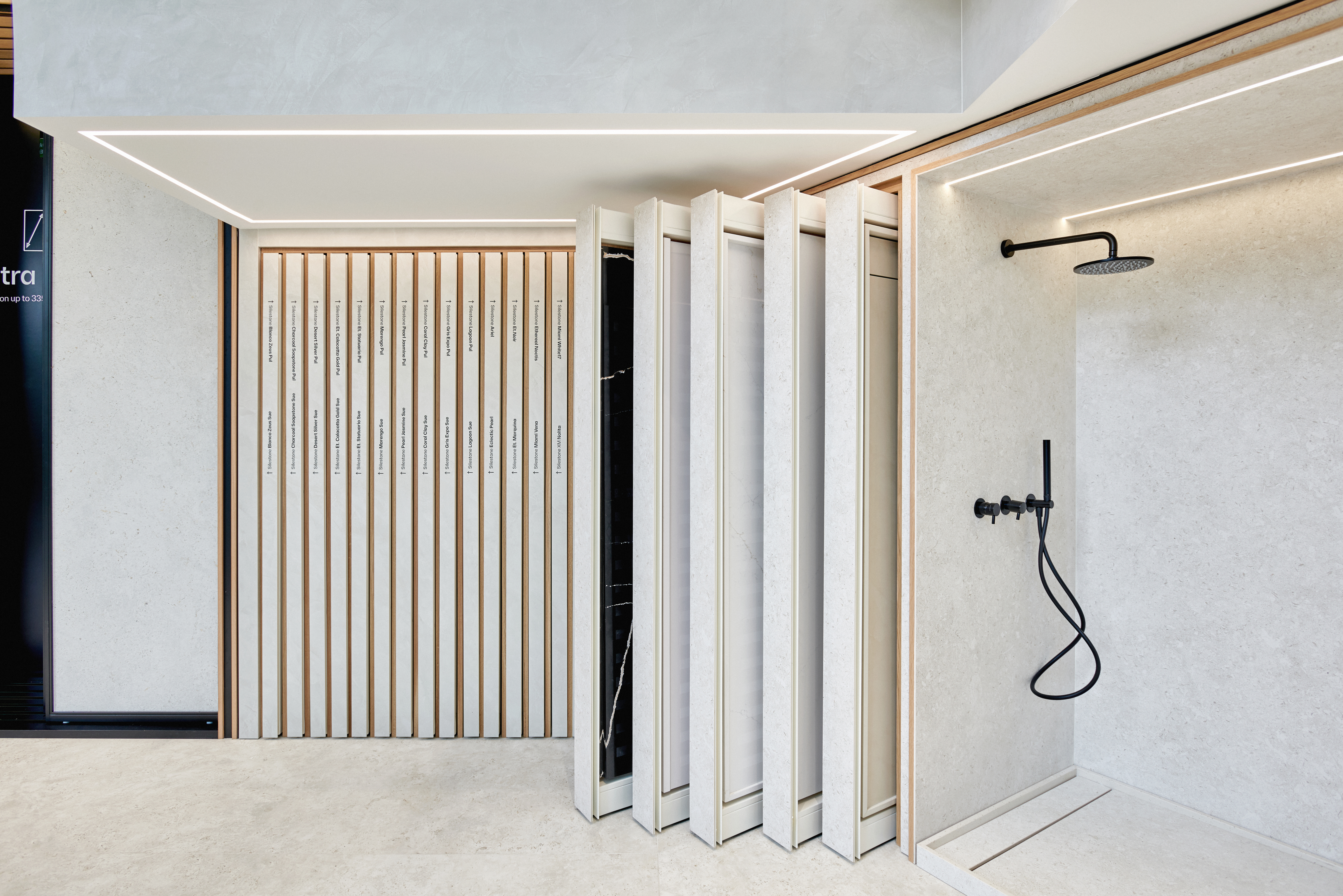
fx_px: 709
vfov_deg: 64.6
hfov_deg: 86.9
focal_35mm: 19
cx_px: 672
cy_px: 448
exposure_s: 1/4
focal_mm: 19
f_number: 8
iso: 64
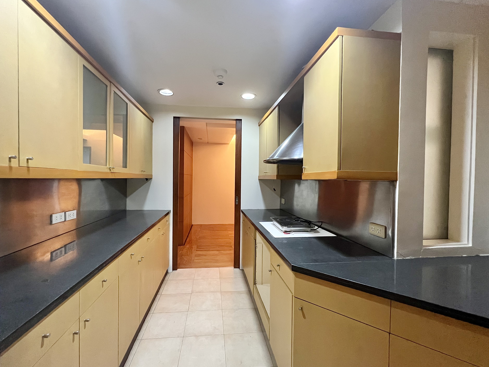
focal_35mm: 14
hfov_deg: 102.0
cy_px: 182
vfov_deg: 85.7
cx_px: 233
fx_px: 198
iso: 500
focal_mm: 1.57
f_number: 1.8
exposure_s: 1/60
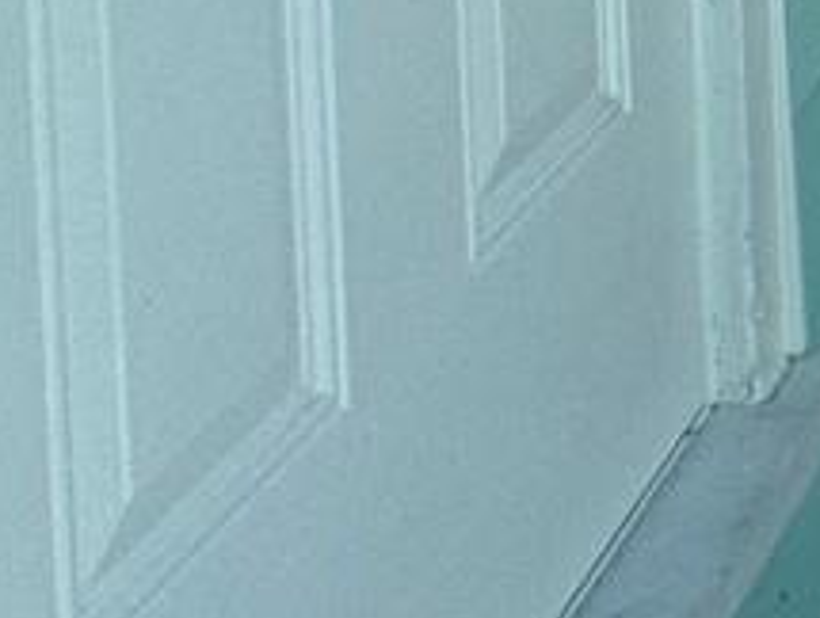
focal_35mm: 104
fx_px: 2468
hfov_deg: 10.5
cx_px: 2635
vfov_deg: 12.0
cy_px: -786
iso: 40
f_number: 2.2
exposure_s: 1/522
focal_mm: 2.22
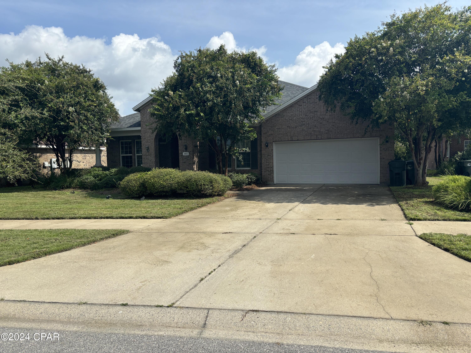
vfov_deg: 53.1
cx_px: 236
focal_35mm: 26
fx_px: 354
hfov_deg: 67.3
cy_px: 176
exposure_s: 1/4425
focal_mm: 5.96
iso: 50
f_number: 1.6
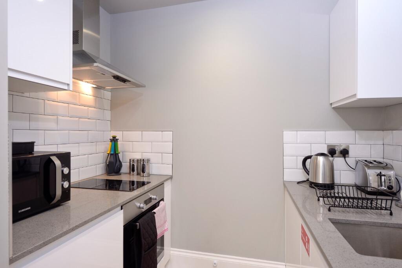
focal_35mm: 20
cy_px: 134
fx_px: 223
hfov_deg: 83.9
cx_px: 201
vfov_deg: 62.0
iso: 400
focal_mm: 20
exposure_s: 1/15
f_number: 8
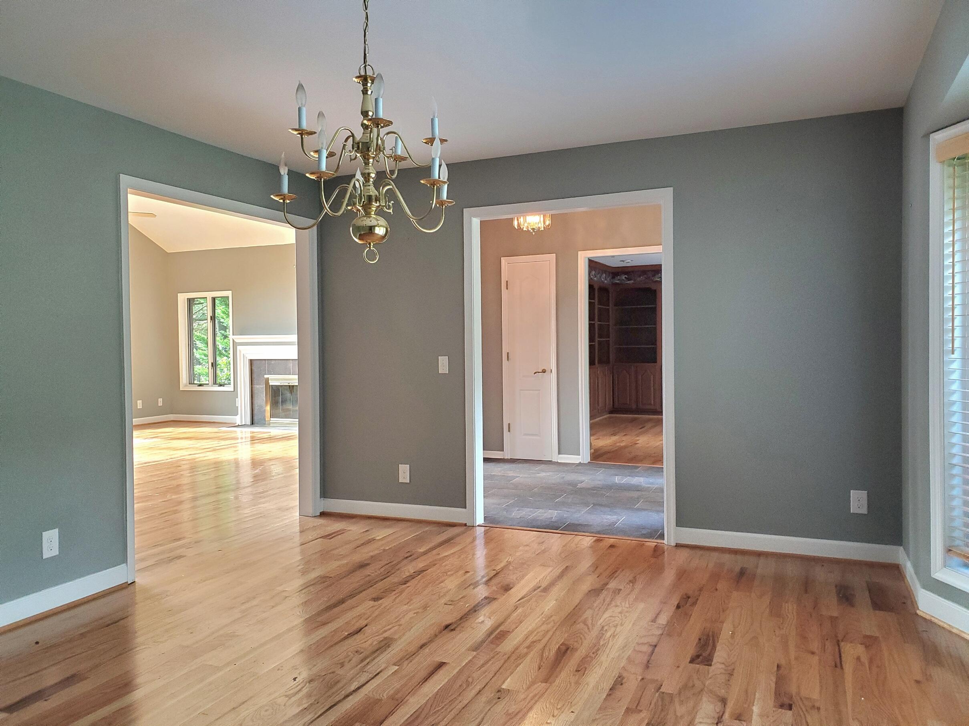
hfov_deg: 67.3
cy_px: 363
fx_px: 728
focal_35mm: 26
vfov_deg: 53.1
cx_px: 484
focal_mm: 4.3
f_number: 2.4
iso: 320
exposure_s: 1/40
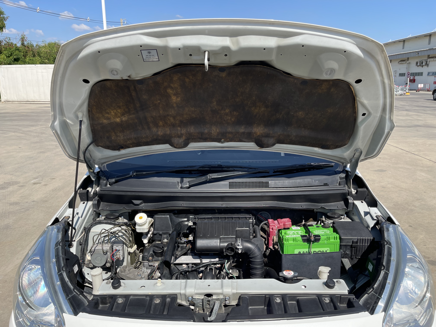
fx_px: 315
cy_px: 164
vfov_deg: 54.9
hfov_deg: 69.4
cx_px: 218
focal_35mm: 25
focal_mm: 5.1
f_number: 1.6
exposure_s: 1/2203
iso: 32
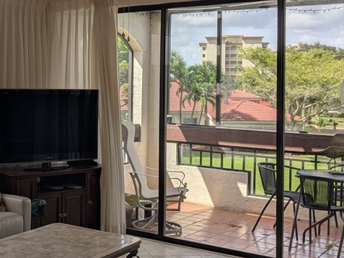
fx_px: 577
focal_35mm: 58
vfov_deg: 25.0
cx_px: 50
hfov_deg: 32.0
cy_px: 73
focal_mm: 4.38
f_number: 1.73
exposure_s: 1/806
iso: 36
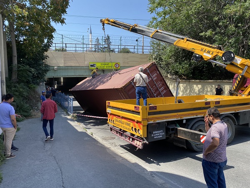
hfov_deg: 67.3
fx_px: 188
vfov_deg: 53.1
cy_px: 94
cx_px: 125
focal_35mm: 26
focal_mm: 4.25
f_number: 1.8
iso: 32
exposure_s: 1/1362
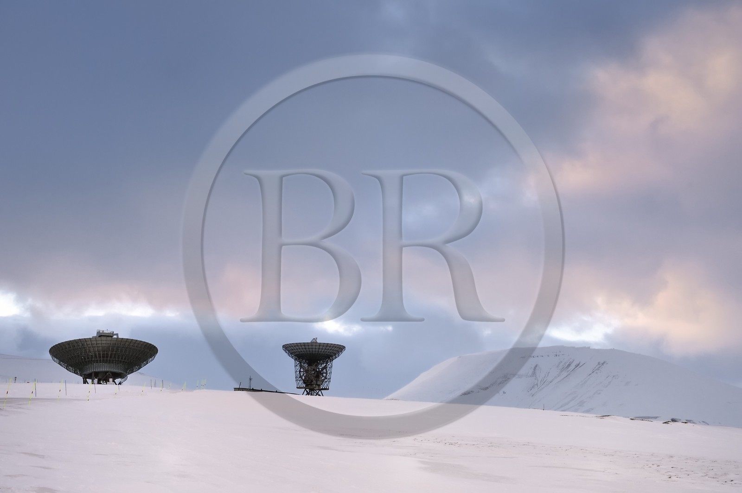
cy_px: 246
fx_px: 1030
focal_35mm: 50
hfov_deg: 39.6
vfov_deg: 26.9
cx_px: 371
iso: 400
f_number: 9
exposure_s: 1/250
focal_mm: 50
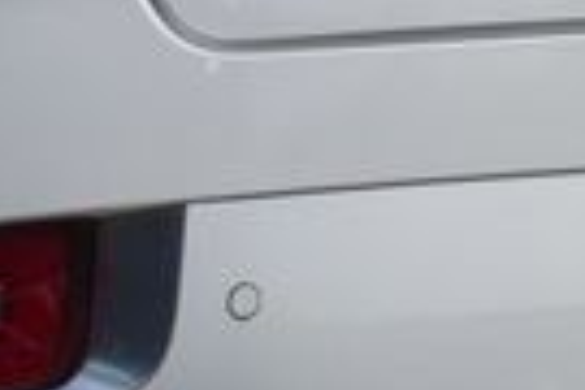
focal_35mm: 149
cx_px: 1226
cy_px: -474
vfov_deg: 8.5
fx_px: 2427
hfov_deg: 12.0
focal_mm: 21
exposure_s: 1/200
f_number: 13
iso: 160
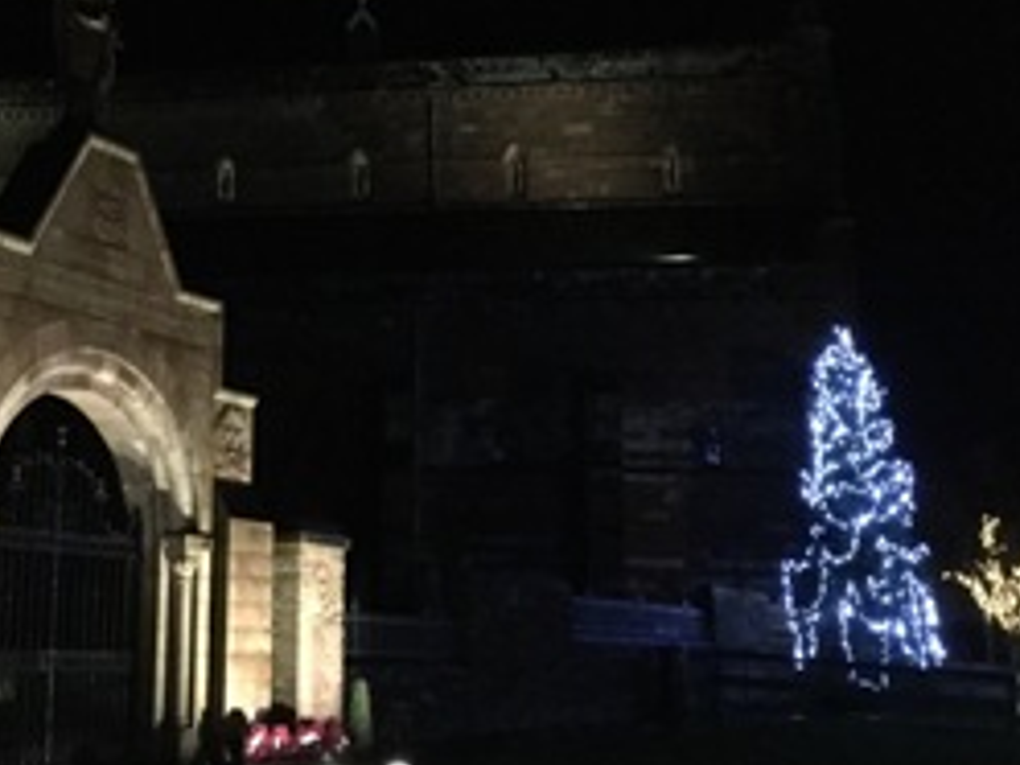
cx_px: 321
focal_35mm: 56
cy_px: 300
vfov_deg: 26.0
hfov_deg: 34.0
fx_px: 1650
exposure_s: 1/17
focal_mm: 3.3
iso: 800
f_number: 2.4
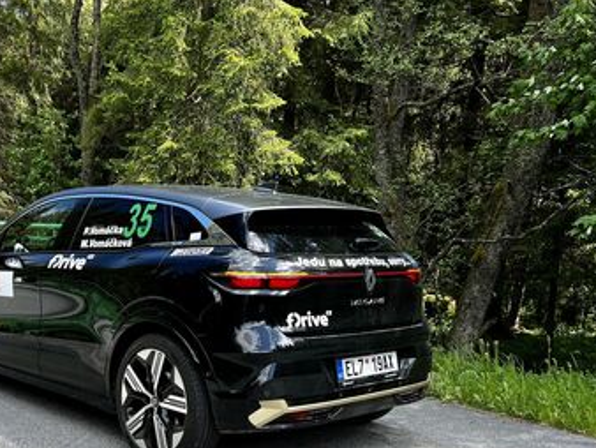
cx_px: 187
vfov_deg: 33.9
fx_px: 724
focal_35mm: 42
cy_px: 319
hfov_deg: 44.0
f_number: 1.5
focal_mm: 5.7
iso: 50
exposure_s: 1/1038
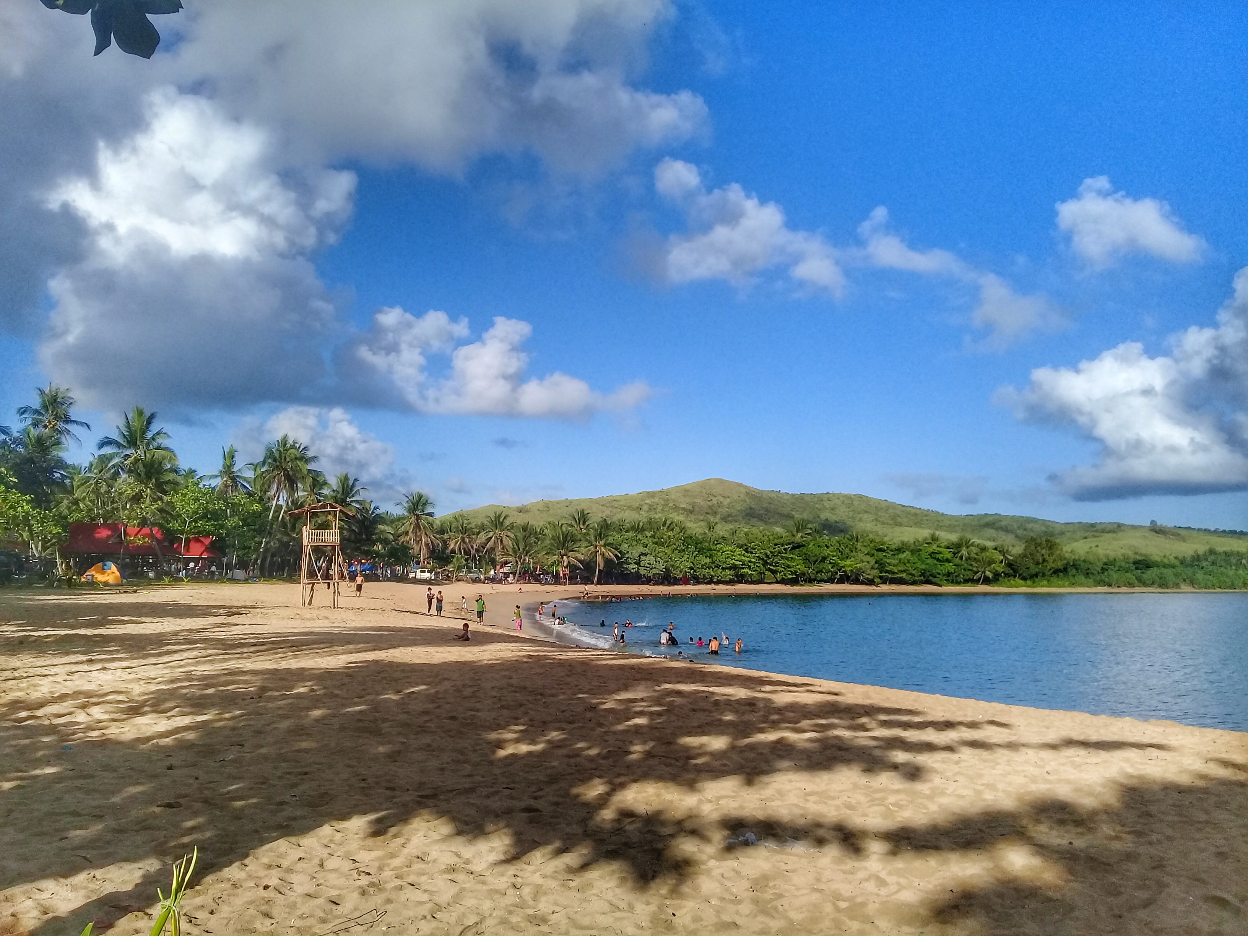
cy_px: 468
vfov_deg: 45.4
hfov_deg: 58.4
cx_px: 624
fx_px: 1118
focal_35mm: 31
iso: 50
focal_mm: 3.3
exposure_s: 1/1866
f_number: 2.2
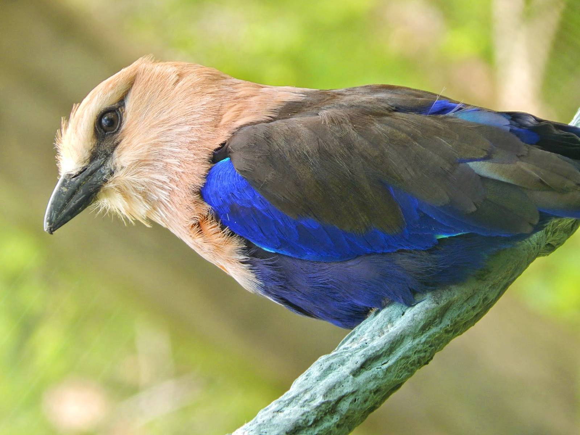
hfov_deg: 3.3
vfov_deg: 2.5
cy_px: 218
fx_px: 9986
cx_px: 290
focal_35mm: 596
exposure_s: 1/125
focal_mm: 107.1
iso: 200
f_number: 5.8
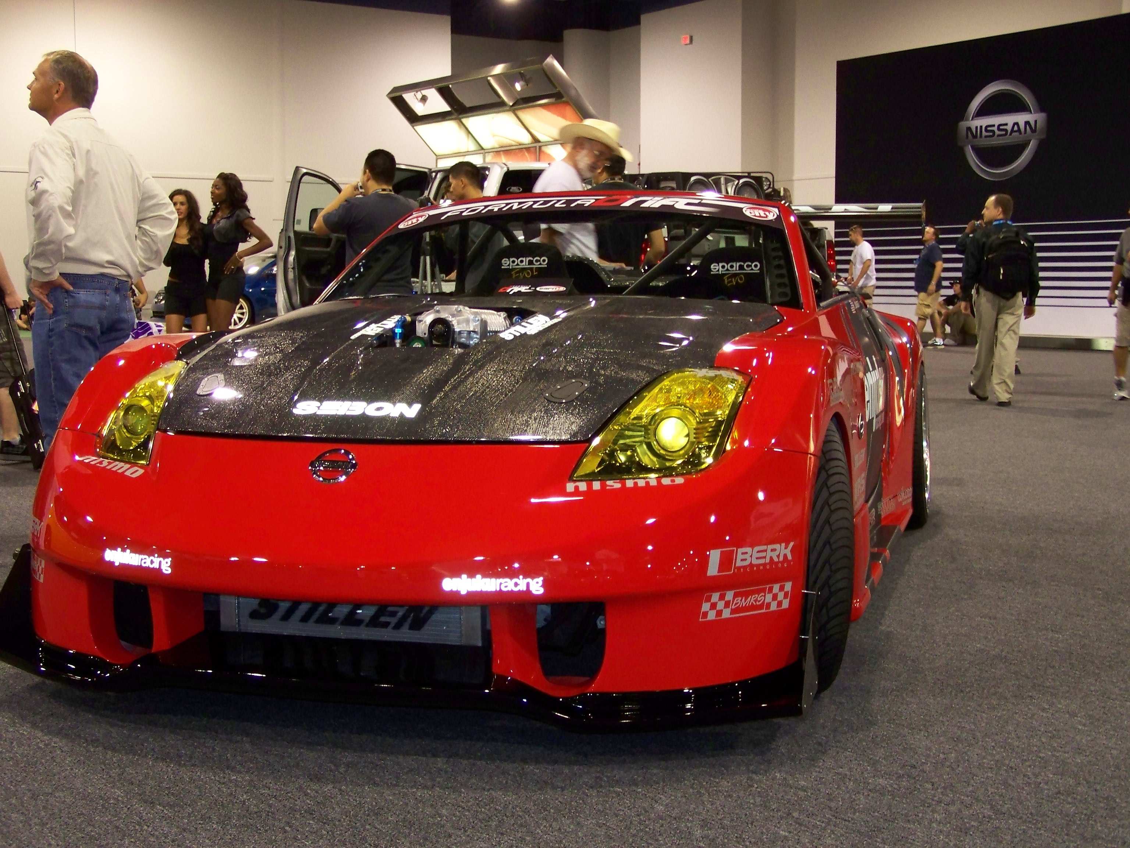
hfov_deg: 37.5
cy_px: 424
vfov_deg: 28.6
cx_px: 565
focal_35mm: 51
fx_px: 1665
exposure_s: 1/30
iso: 200
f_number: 3.2
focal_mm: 8.5
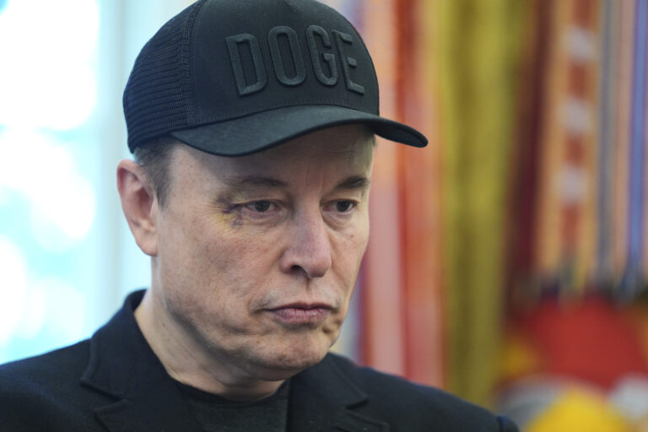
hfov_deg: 10.3
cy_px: 216
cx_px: 324
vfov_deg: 6.9
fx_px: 3600
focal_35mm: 200
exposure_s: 1/250
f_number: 2.8
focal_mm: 200
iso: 2000
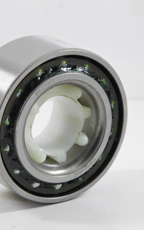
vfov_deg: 8.7
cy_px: 115
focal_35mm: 242
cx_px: 54
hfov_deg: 5.4
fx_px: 1518
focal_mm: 105
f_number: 8
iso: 3200
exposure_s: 1/100
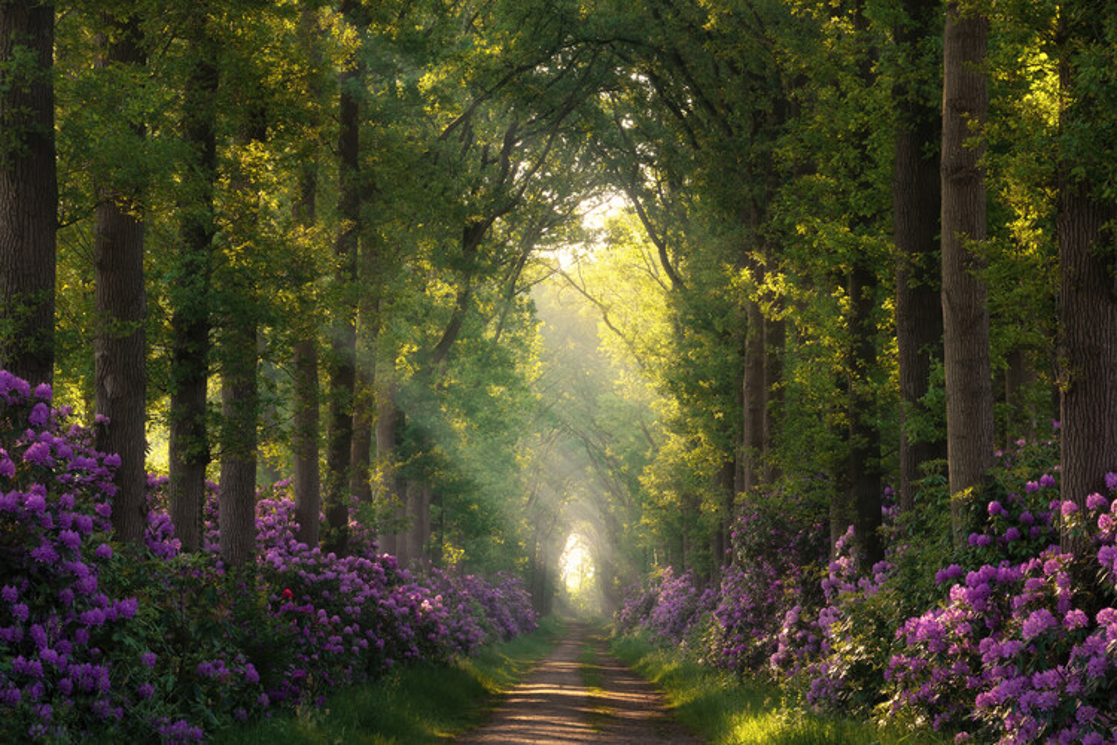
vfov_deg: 13.4
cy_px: 372
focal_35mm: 102
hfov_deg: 20.0
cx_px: 558
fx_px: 3165
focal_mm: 68
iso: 100
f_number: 11
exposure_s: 1/15
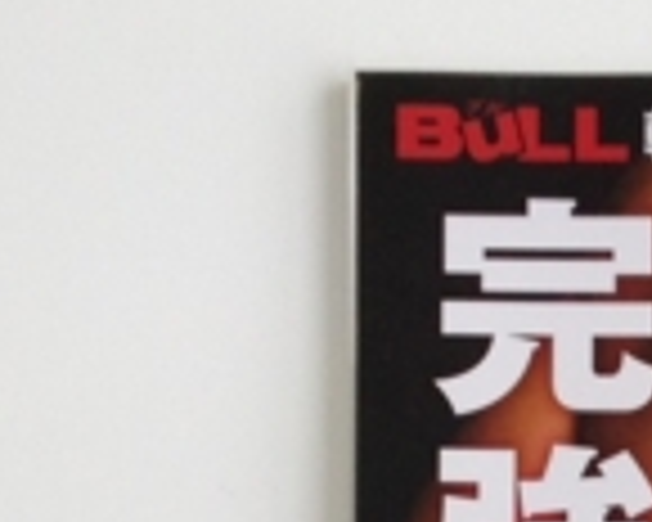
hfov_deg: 9.9
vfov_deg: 8.0
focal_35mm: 189
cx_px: 971
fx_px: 3647
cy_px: 873
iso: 64
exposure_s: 1/149
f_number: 2.4
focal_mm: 4.28
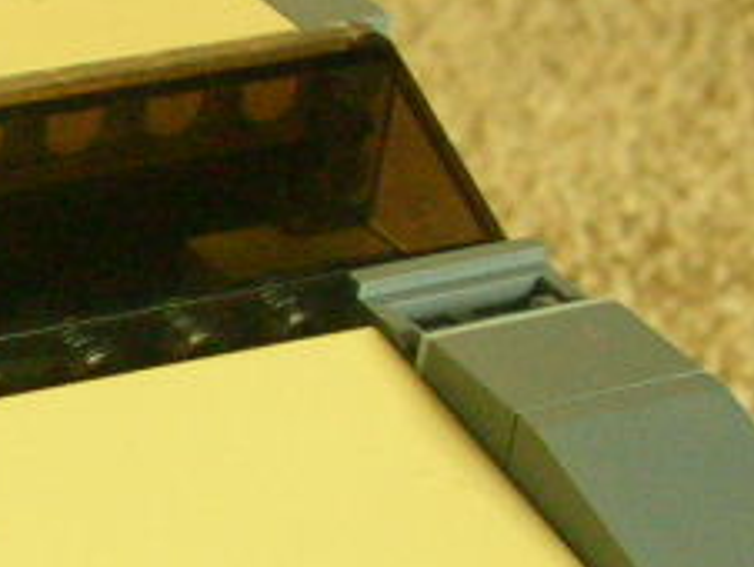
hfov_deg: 11.5
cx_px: -417
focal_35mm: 163
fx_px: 3554
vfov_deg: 9.1
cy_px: 520
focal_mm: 6
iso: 200
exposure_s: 1/39
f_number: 2.7
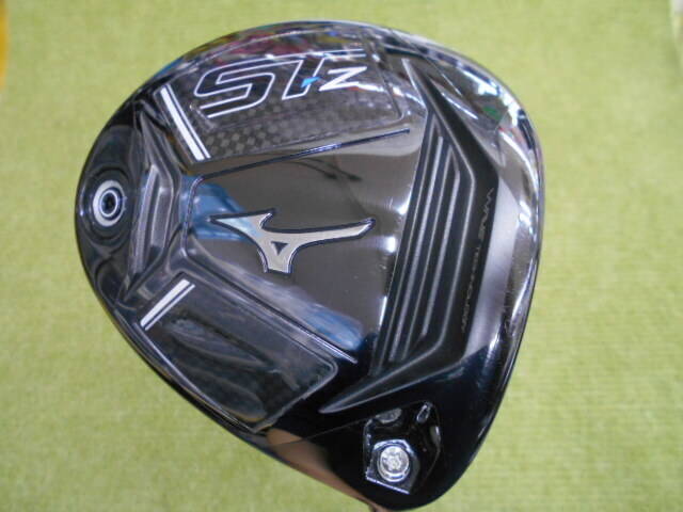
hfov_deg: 67.3
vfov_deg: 53.1
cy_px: 256
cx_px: 342
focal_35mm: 26
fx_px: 513
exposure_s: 1/20
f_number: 3.2
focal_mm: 4.6
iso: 400
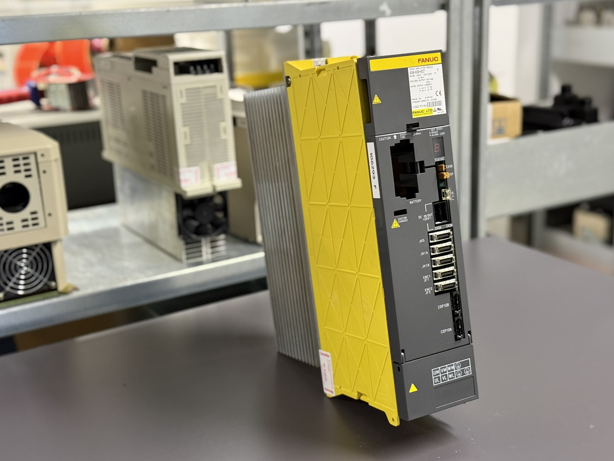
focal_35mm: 51
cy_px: 235
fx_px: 905
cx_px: 321
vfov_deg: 28.6
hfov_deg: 37.5
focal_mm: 6.76
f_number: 1.78
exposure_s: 1/33
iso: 200
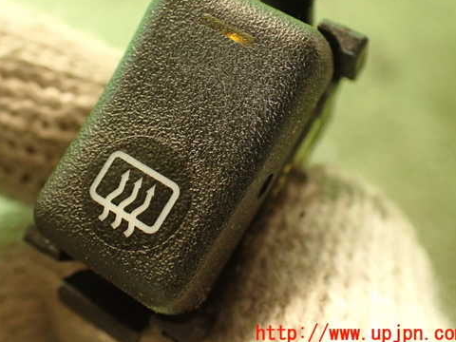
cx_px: 185
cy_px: 132
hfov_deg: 41.9
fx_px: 593
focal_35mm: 45
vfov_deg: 32.1
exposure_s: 1/40
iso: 640
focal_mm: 6.37
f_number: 2.5
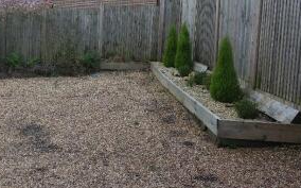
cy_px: 65
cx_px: 55
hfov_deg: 45.5
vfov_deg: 31.0
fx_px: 336
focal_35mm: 41
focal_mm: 16
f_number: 5.6
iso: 100
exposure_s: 1/180
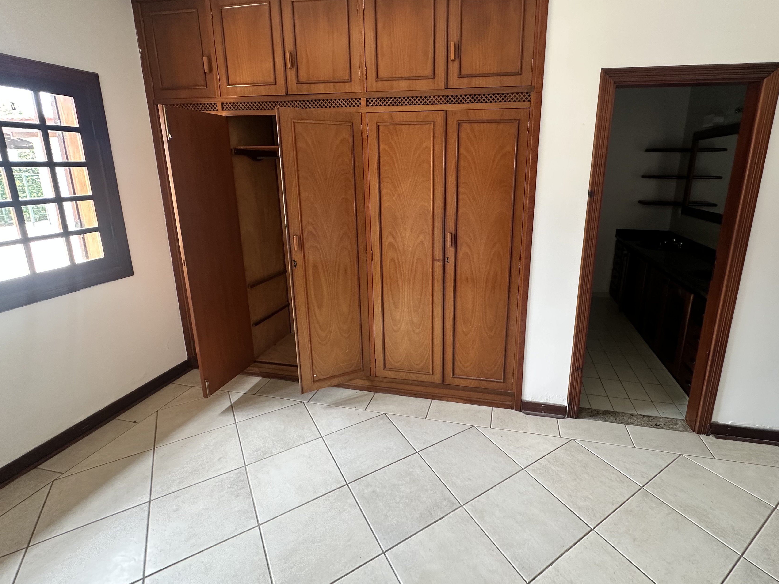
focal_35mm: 17
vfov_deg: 74.5
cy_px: 258
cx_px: 434
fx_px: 383
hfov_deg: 90.7
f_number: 2.2
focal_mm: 2.22
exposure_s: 1/99
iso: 200
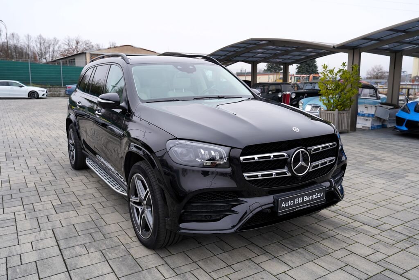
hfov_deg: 61.9
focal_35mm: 30
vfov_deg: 43.6
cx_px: 210
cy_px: 140
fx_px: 349
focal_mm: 30
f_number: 4.5
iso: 100
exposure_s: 1/80
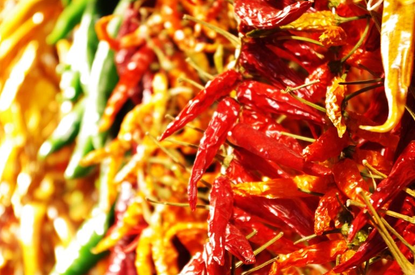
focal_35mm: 100
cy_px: 151
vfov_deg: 13.6
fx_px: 1151
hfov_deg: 20.4
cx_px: 193
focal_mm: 55
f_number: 5.6
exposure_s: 1/20
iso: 800
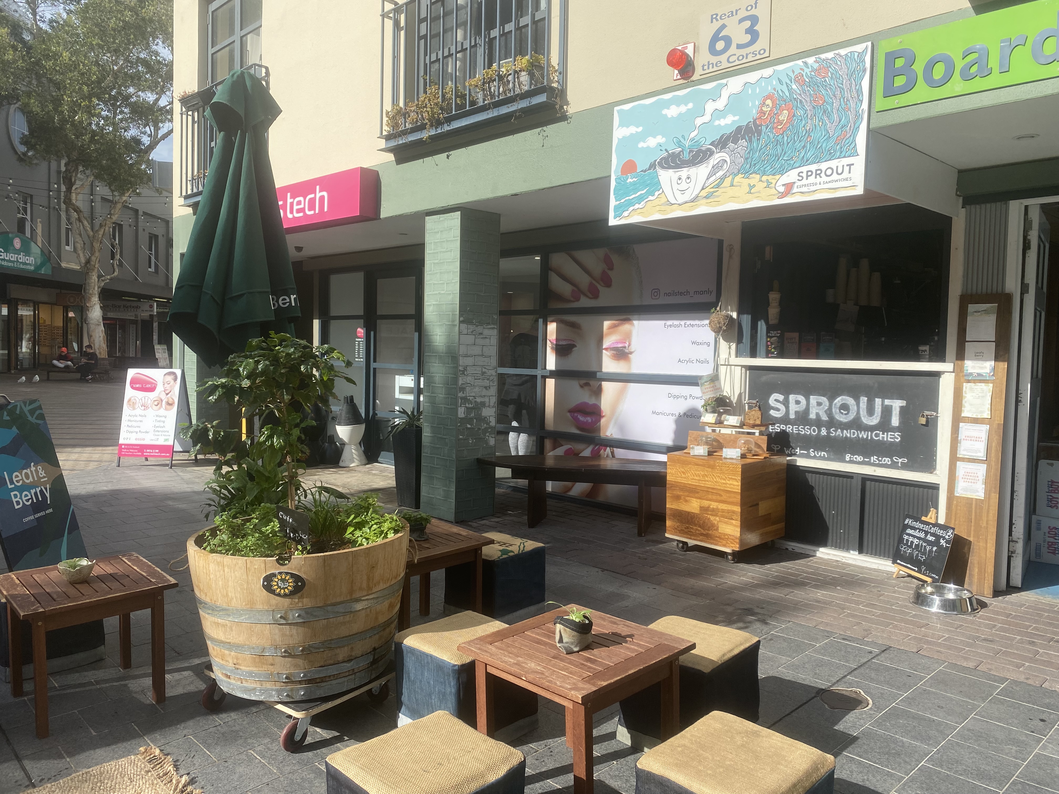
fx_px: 795
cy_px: 397
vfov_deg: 53.1
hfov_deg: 67.3
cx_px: 530
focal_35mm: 26
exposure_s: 1/2625
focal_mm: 4.25
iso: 32
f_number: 1.8
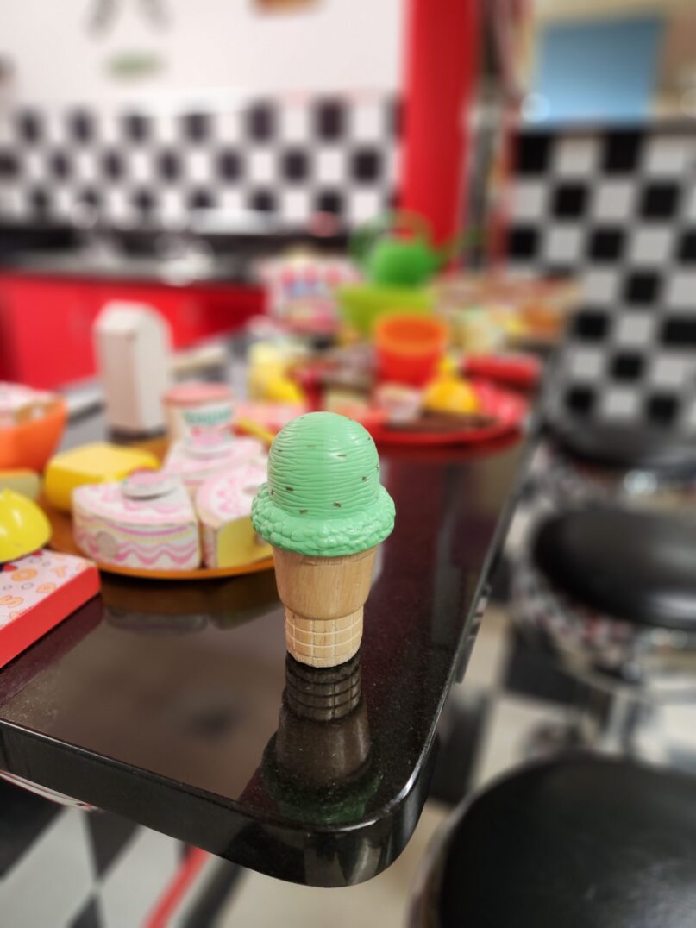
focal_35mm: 23
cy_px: 464
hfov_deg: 58.9
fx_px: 617
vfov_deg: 73.9
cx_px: 348
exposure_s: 1/120
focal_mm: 5.4
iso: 250
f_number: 1.8
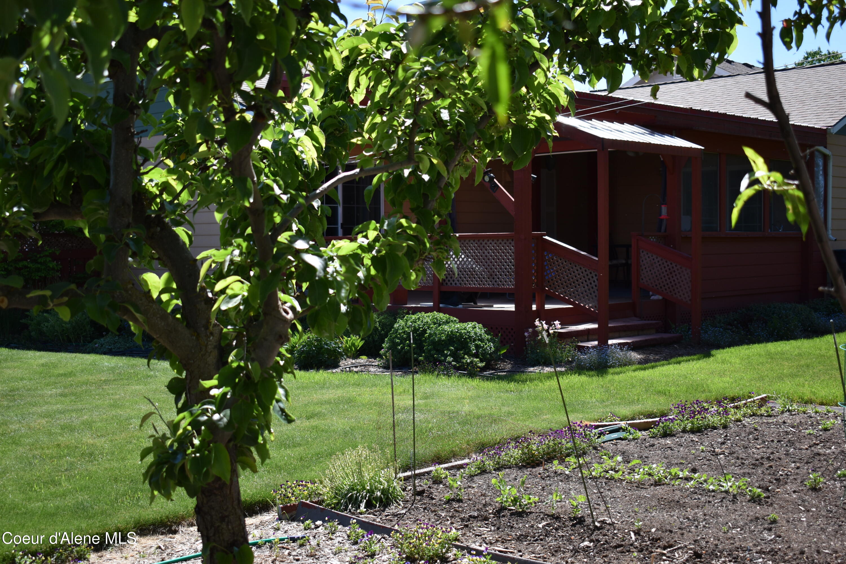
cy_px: 282
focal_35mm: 48
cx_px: 423
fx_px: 1128
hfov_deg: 41.1
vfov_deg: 28.1
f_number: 4.5
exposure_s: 1/400
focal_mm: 32
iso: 100
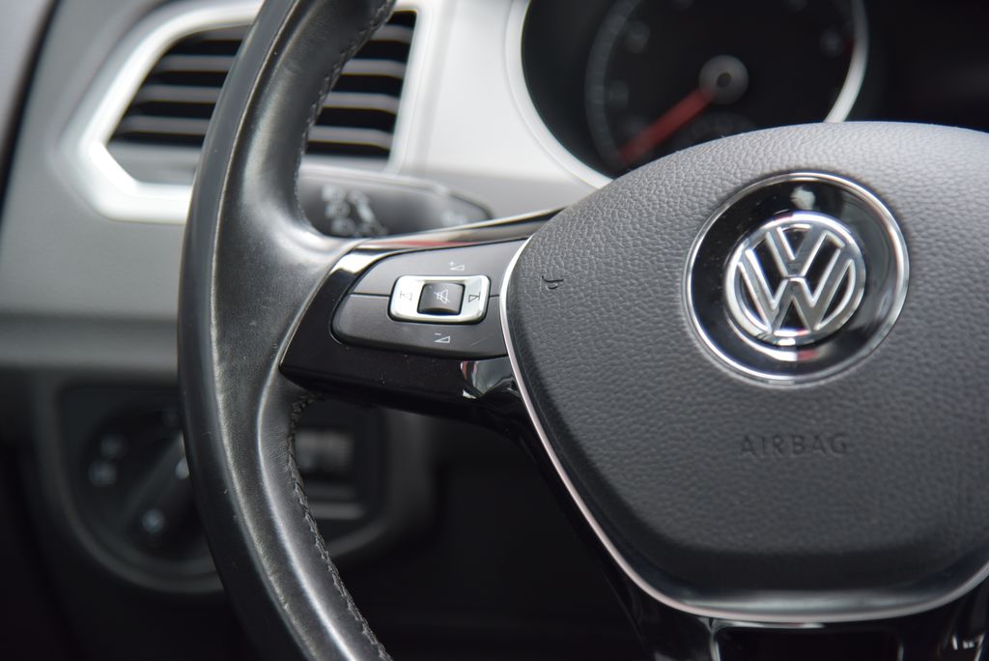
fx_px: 3298
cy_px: 330
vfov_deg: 11.4
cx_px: 494
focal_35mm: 120
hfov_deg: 17.1
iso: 500
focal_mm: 120
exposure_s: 1/60
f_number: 4
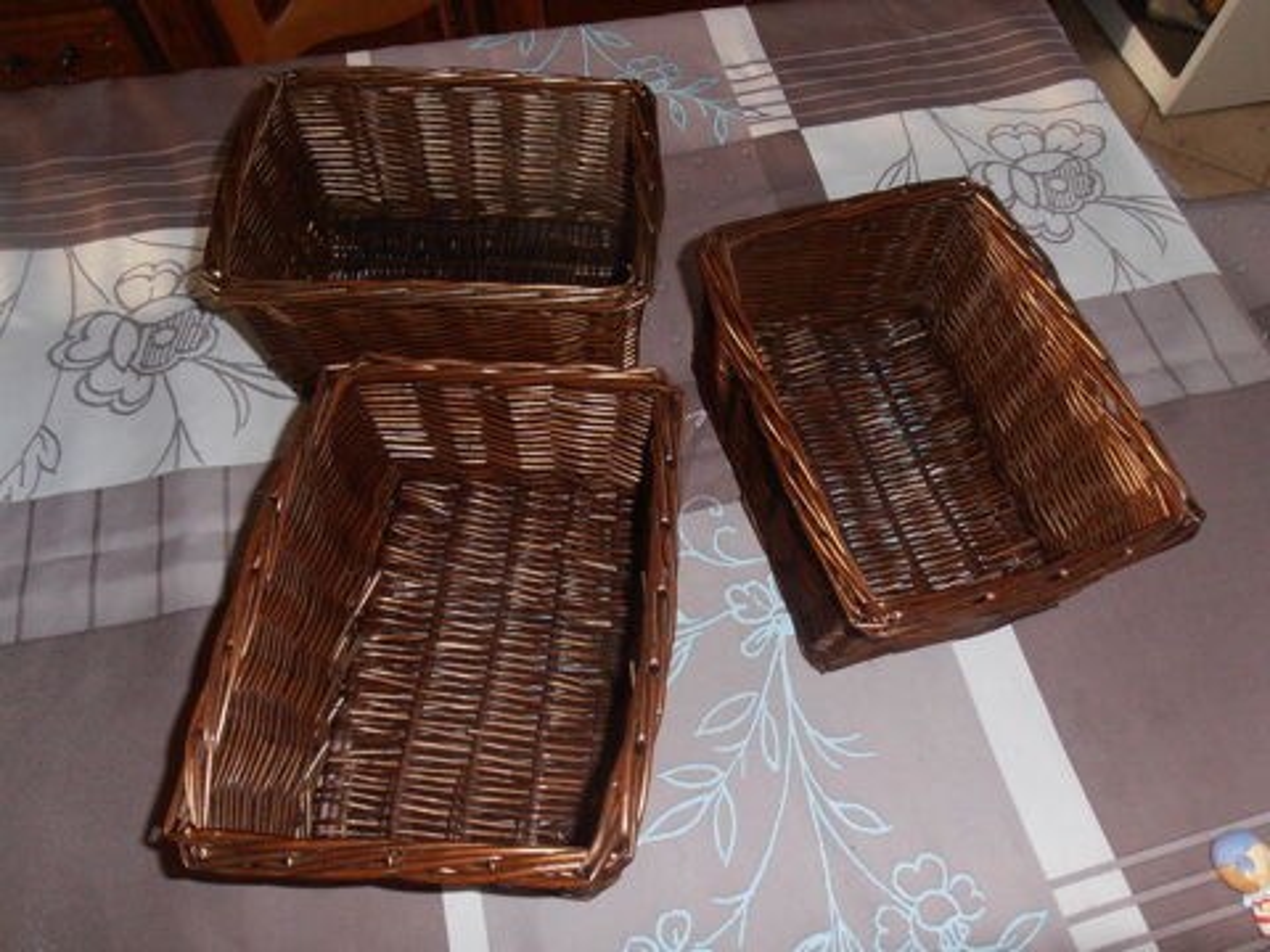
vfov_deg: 56.8
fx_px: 881
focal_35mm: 24
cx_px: 635
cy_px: 476
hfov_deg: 71.6
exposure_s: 1/30
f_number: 3
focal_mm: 4.2
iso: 125
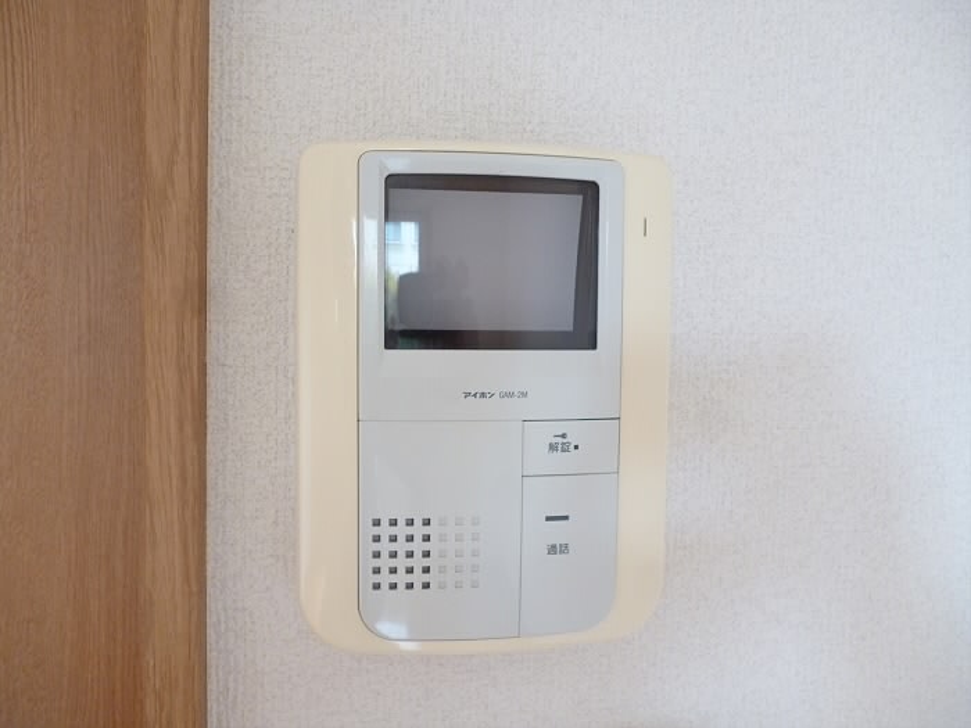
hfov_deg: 63.4
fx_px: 785
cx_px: 486
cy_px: 364
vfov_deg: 49.7
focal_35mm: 28
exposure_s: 1/30
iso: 400
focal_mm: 5
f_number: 3.1
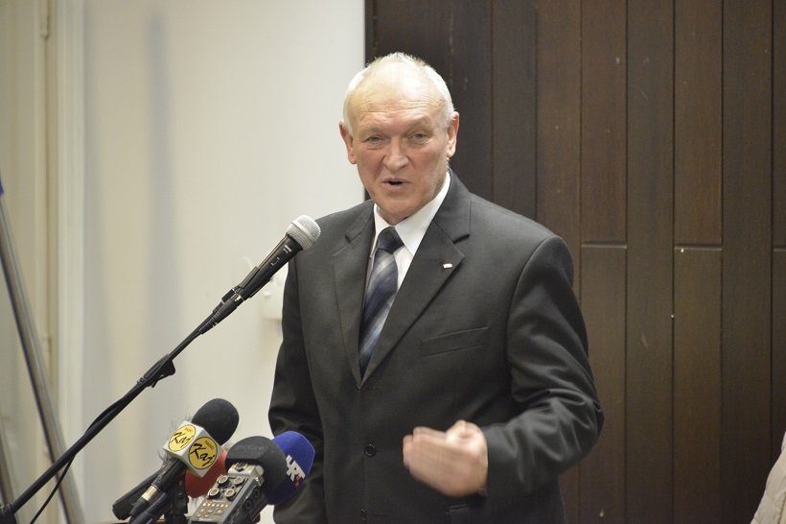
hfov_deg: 6.9
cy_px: 262
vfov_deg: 4.6
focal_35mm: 300
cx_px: 393
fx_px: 6547
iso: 6400
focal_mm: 300
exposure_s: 1/40
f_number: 5.6
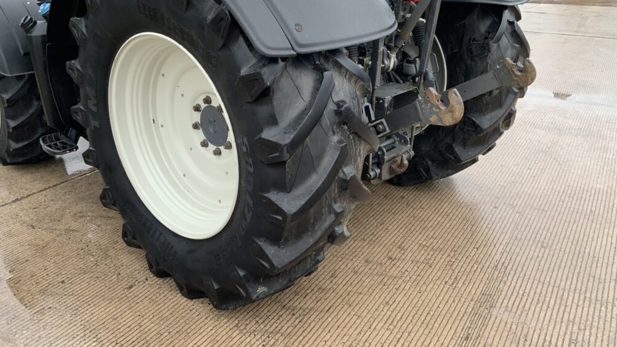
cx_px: 309
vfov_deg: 36.6
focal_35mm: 32
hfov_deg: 61.0
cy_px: 148
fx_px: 524
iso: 64
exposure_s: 1/122
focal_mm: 3
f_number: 1.8
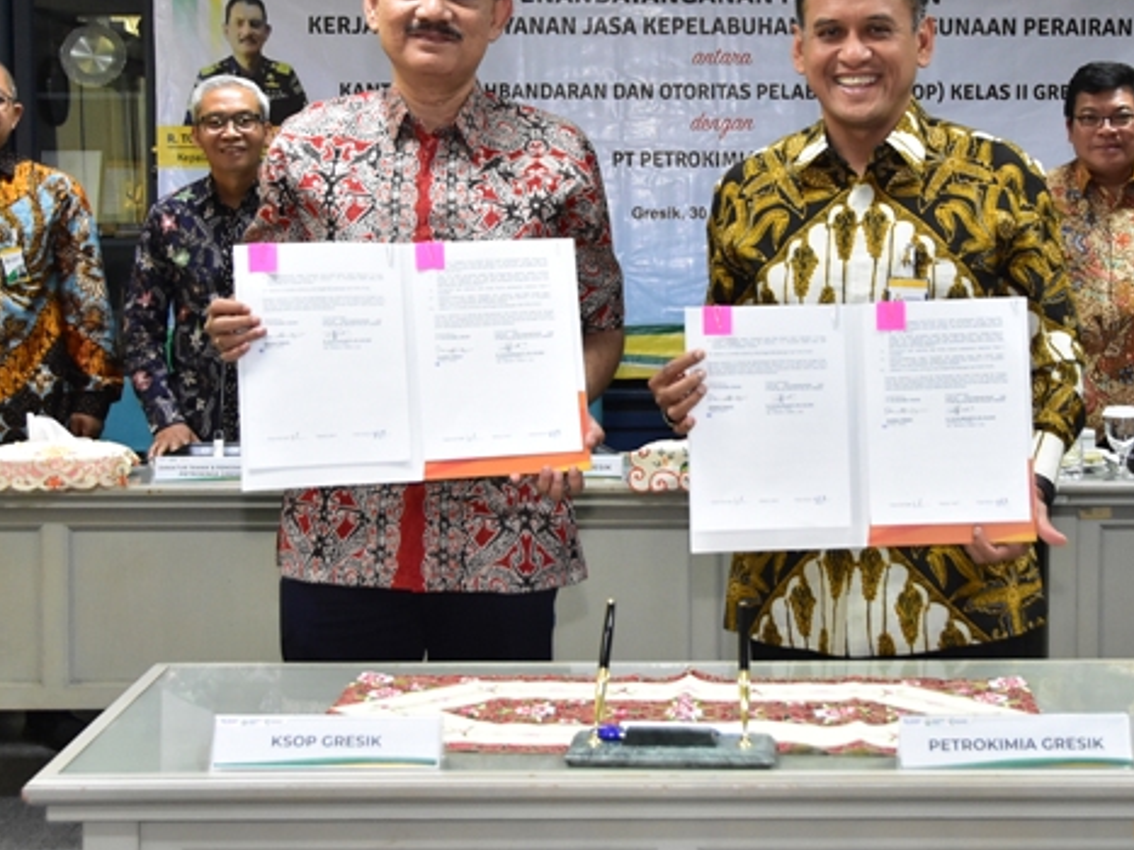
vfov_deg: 21.9
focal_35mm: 67
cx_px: 707
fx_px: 2189
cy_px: 290
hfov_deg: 28.9
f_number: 5.6
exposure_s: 1/60
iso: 2500
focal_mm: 27
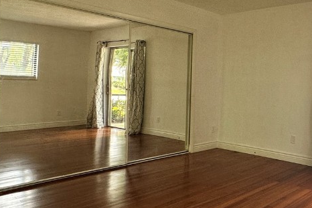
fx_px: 277
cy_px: 93
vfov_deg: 41.1
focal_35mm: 32
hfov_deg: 48.1
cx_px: 314
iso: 125
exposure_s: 1/120
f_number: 2.2
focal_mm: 2.22
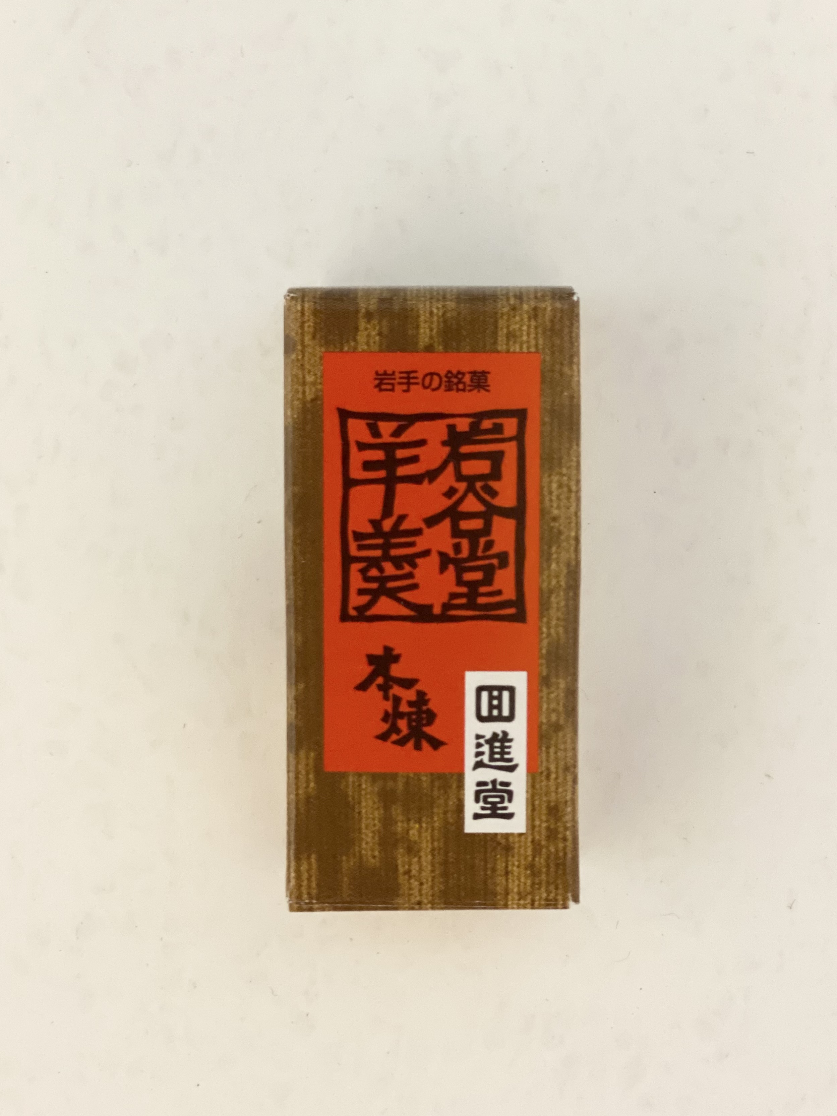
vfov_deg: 33.8
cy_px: 579
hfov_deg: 25.7
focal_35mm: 57
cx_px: 432
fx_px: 1838
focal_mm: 6
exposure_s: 1/33
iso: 400
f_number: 2
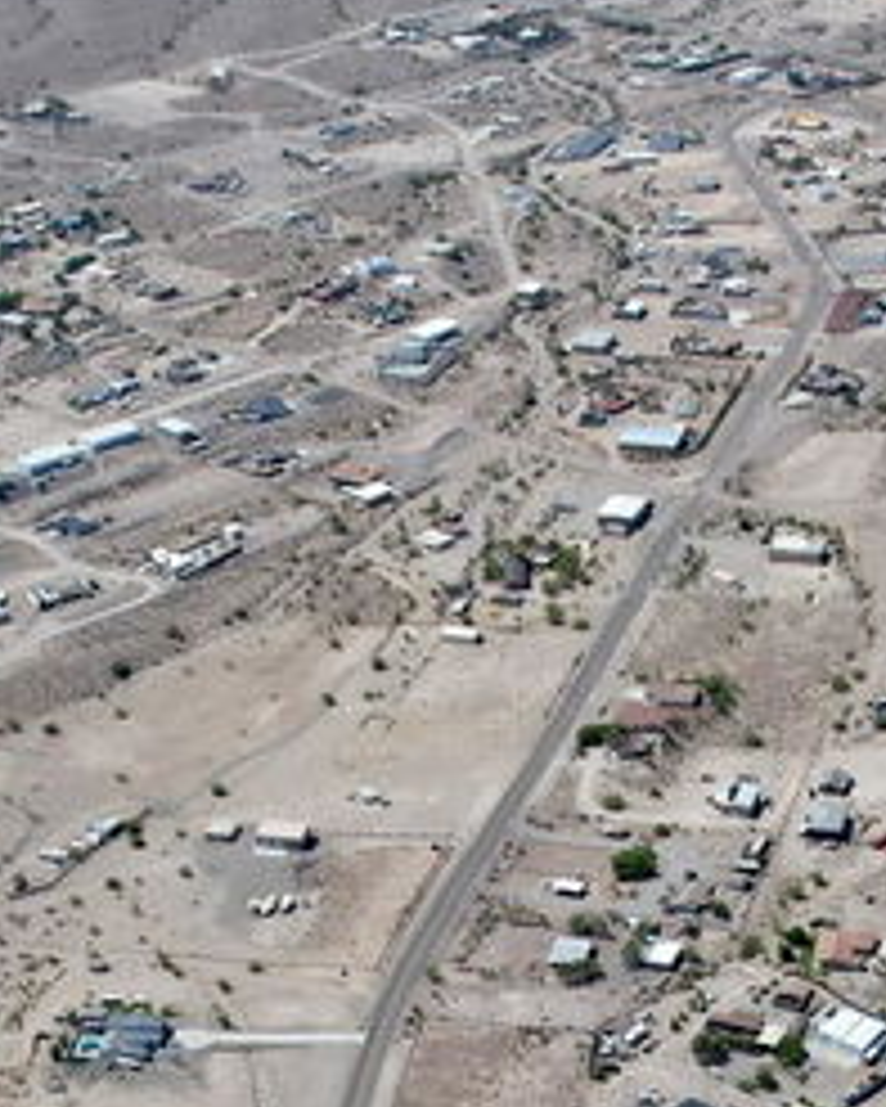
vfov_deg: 21.6
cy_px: 1035
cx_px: 571
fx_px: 2817
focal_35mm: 86
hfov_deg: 17.8
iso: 100
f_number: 2.8
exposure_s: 1/2500
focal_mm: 8.38
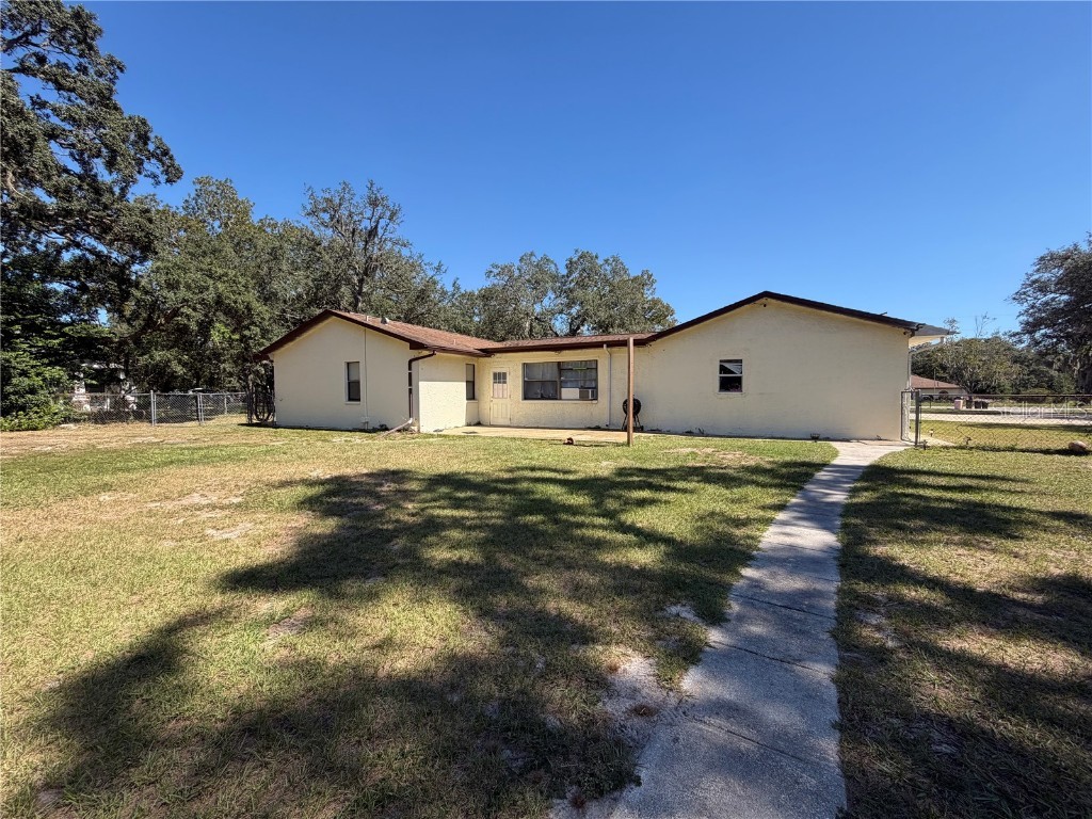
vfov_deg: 85.7
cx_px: 546
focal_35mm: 14
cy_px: 410
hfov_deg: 102.1
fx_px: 442
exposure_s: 1/770
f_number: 2.2
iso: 40
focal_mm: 2.22
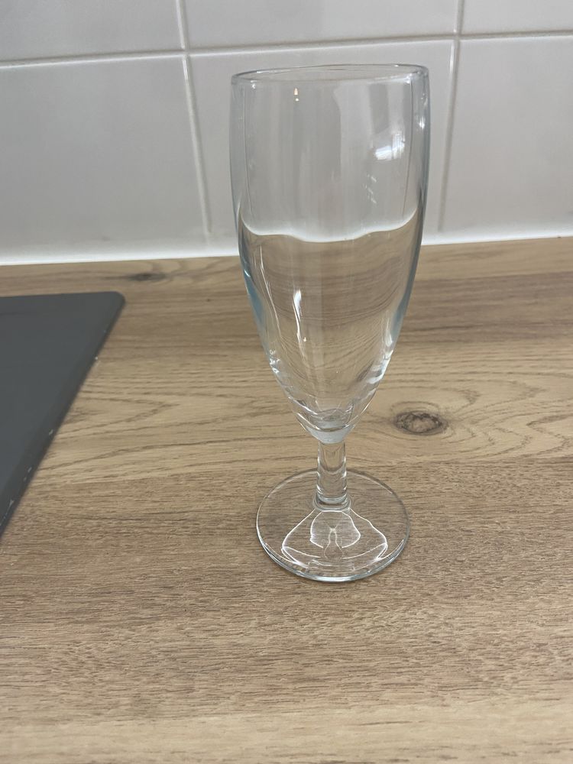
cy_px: 382
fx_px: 574
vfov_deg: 67.3
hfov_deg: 53.1
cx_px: 286
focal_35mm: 26
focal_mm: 4.25
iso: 125
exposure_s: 1/50
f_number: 1.8
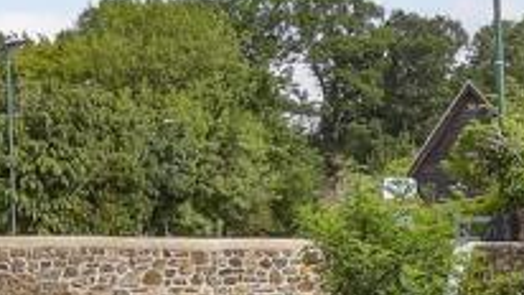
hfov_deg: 27.2
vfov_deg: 14.9
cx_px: 270
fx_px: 1084
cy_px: 367
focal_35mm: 78
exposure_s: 1/250
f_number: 8
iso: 160
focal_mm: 10
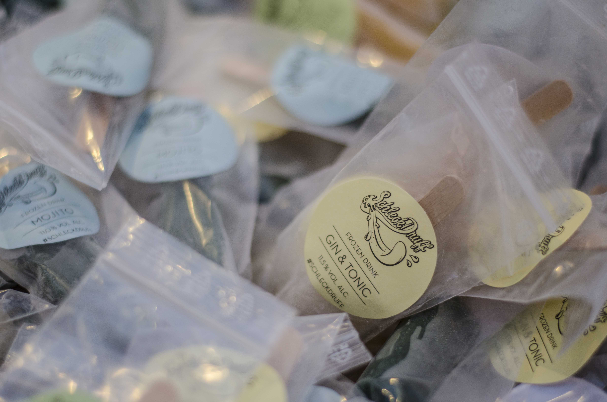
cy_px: 201
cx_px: 304
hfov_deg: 27.0
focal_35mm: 75
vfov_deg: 18.1
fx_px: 1262
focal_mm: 50
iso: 200
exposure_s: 1/125
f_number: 1.8
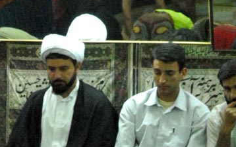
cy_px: -89
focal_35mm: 160
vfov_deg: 8.0
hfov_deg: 13.1
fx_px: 1030
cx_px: 82
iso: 800
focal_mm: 25
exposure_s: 1/50
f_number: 6.3
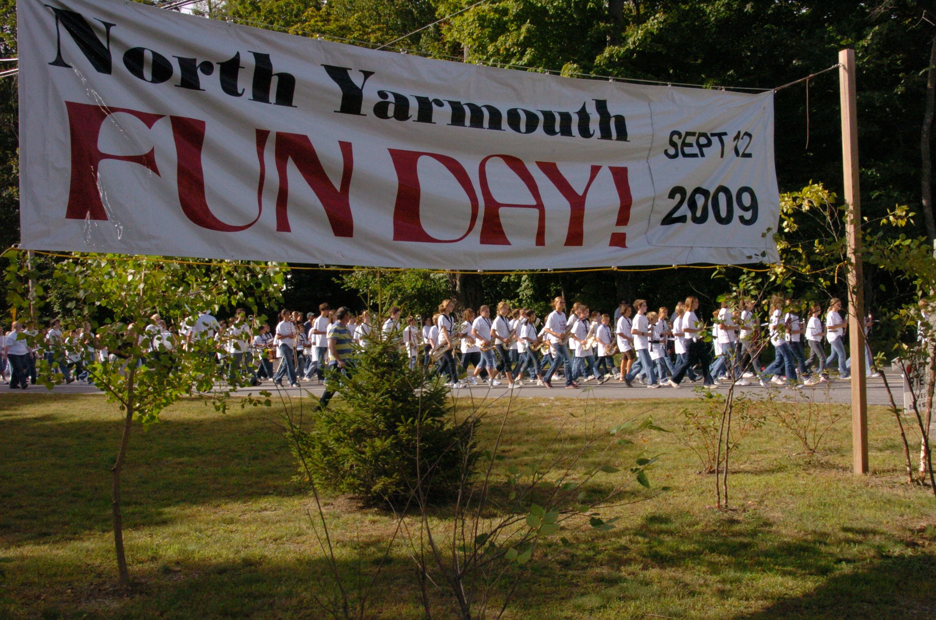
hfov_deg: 49.6
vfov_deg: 34.1
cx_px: 468
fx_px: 1012
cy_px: 310
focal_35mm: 39
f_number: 20
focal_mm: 26
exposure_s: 1/250
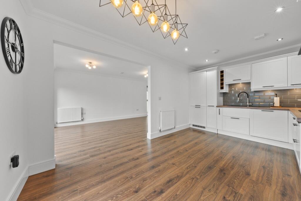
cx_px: 150
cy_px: 100
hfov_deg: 112.6
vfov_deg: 90.1
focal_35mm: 12
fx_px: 100
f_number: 16
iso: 640
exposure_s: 1
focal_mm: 12
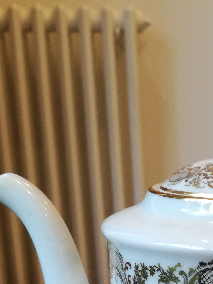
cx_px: 258
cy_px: 333
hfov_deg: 18.8
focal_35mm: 74
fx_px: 607
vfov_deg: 24.1
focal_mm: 3.79
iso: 125
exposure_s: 1/33.3
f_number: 2
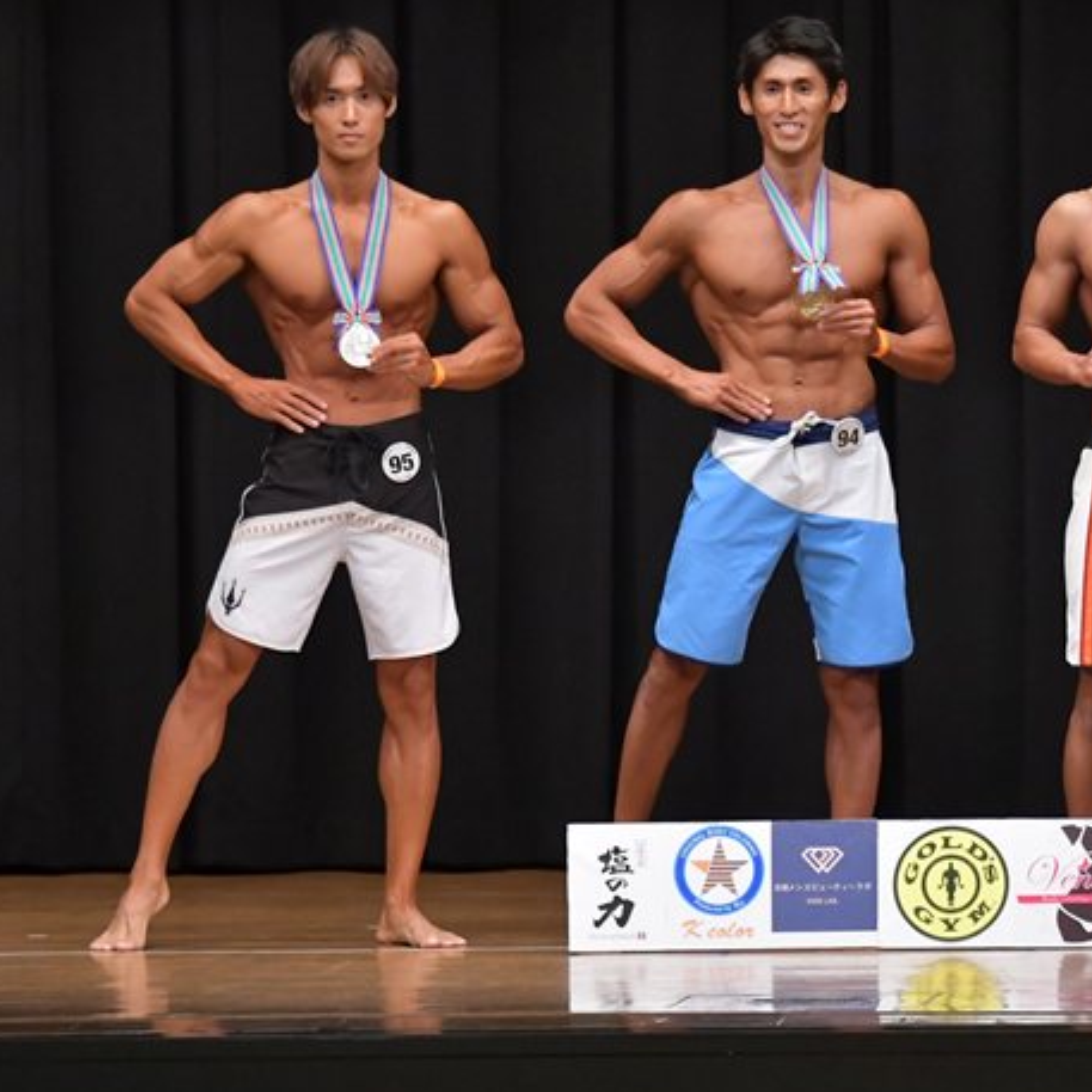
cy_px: 519
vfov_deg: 6.0
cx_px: 756
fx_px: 10386
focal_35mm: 291
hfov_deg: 6.0
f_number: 5.6
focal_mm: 135
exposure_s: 1/400
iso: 6400
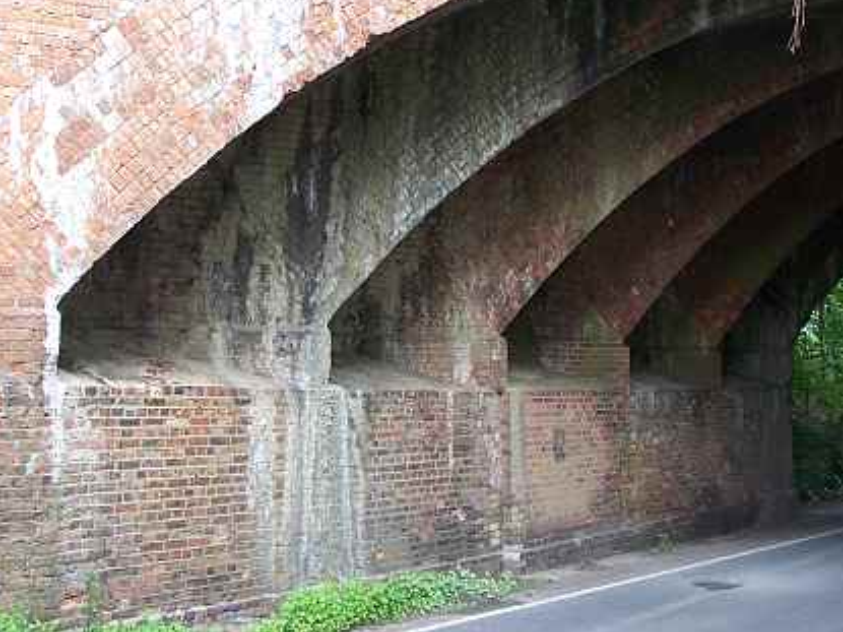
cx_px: 390
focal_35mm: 47
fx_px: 1144
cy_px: 269
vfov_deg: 30.8
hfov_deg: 40.4
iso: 80
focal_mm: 6.4
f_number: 3.9
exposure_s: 1/60
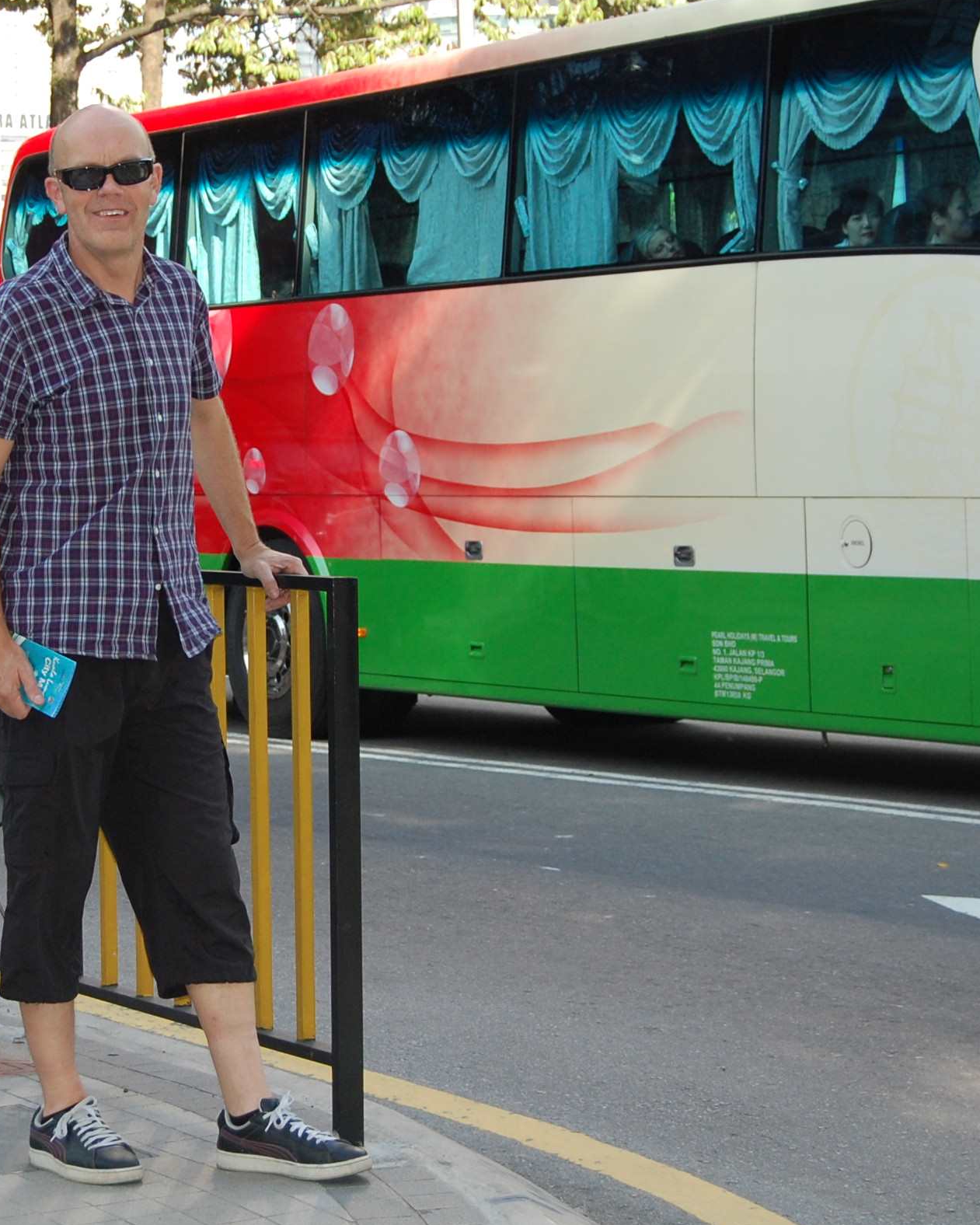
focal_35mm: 102
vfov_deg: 18.8
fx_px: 3698
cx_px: 154
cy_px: 494
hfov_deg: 15.0
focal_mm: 38
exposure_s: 1/400
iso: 400
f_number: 4.8
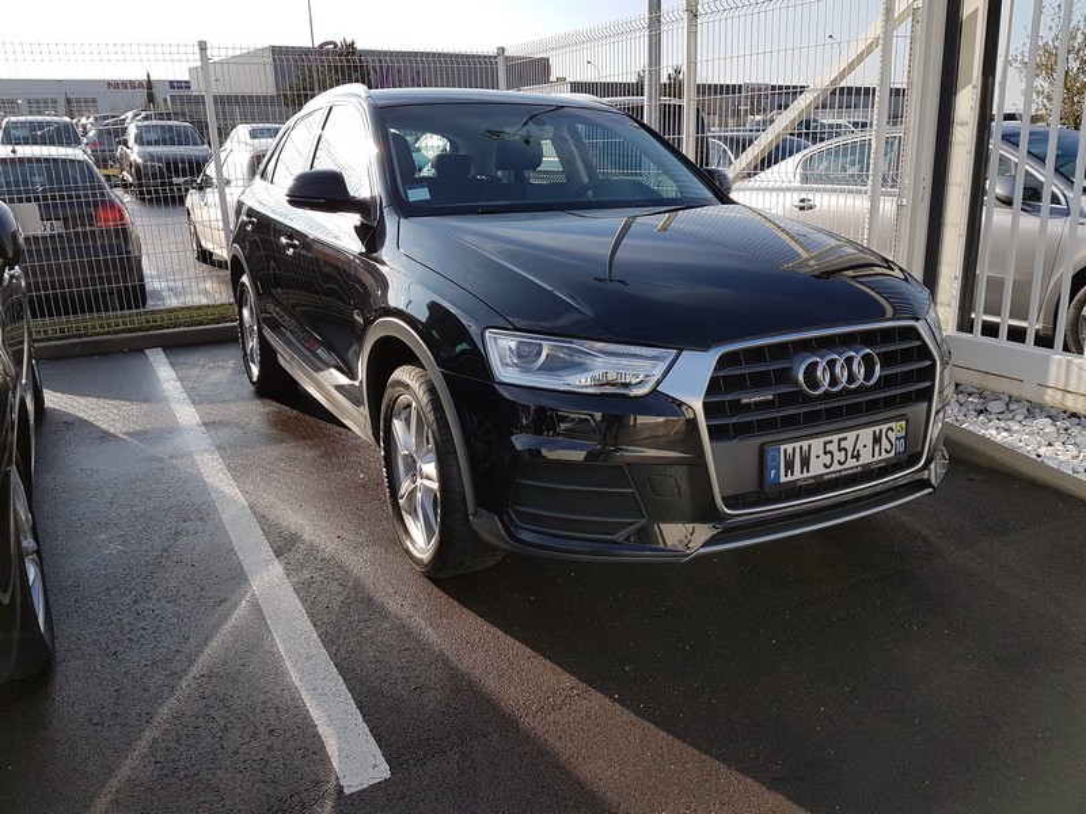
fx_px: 816
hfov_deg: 67.3
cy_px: 407
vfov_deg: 53.1
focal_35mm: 26
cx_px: 543
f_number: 1.7
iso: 40
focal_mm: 4.2
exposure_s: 1/1508
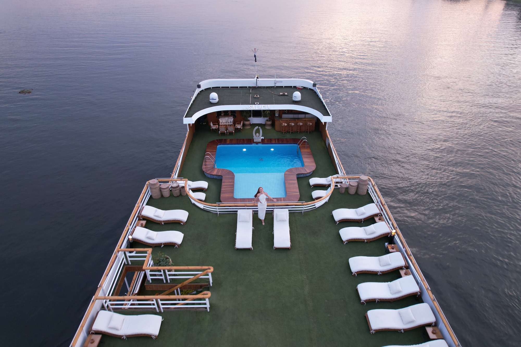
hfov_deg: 78.6
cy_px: 174
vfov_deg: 57.2
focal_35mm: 22
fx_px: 318
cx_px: 260
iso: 100
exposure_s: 1/30
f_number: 2.8
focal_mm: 8.4
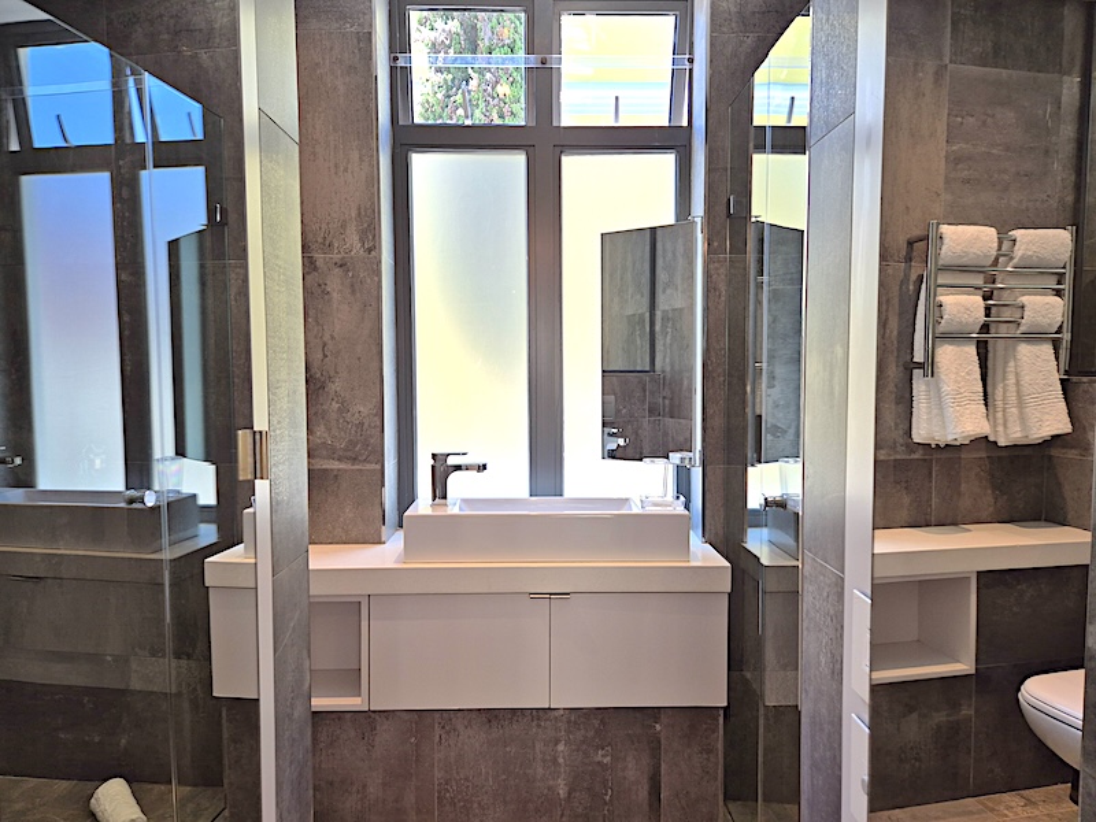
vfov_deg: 58.9
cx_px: 548
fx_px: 728
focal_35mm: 23
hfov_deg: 73.9
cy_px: 411
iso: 64
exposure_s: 1/100
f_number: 1.8
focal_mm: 5.4
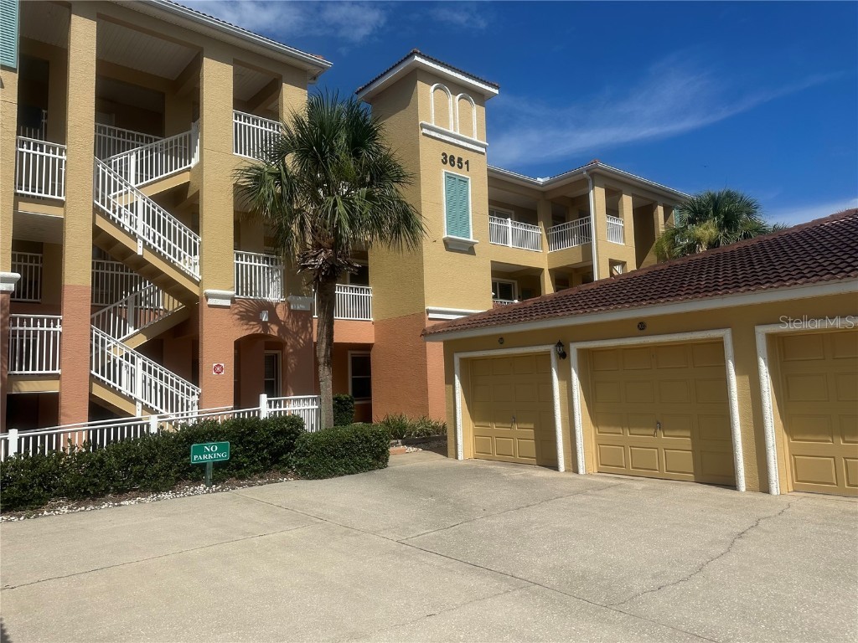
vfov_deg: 56.8
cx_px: 429
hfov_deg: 71.6
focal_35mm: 24
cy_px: 322
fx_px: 595
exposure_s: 1/7576
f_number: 1.78
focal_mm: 6.86
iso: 80
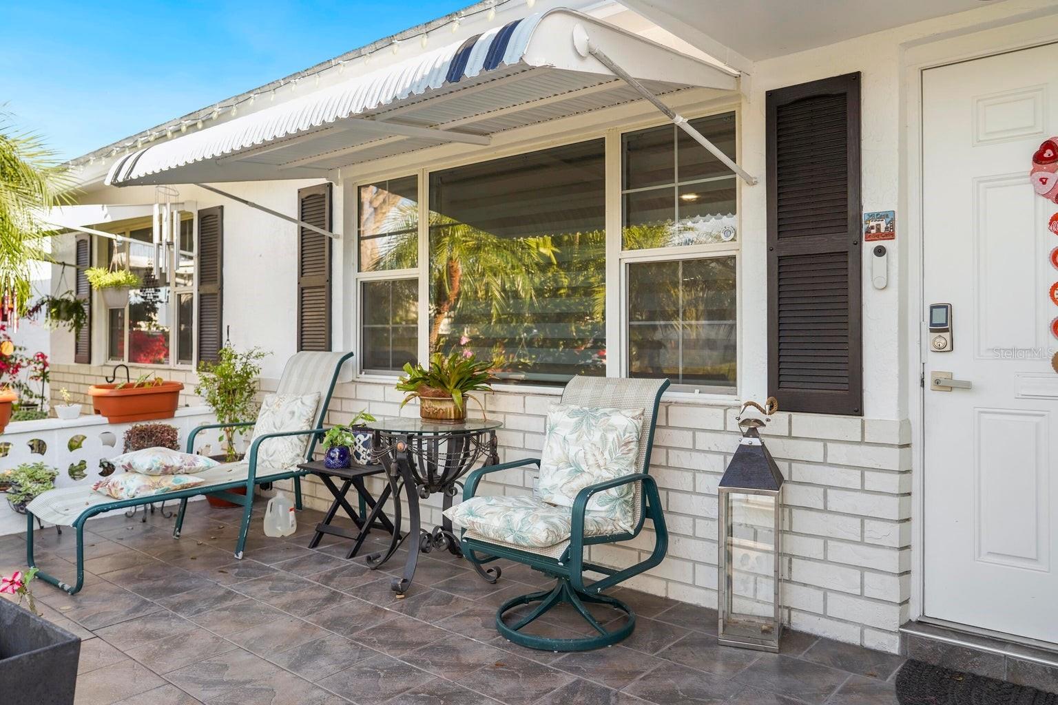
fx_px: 705
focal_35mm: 24
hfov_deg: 73.7
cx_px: 529
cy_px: 352
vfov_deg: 53.1
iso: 250
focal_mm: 24
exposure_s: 1/200
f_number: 4
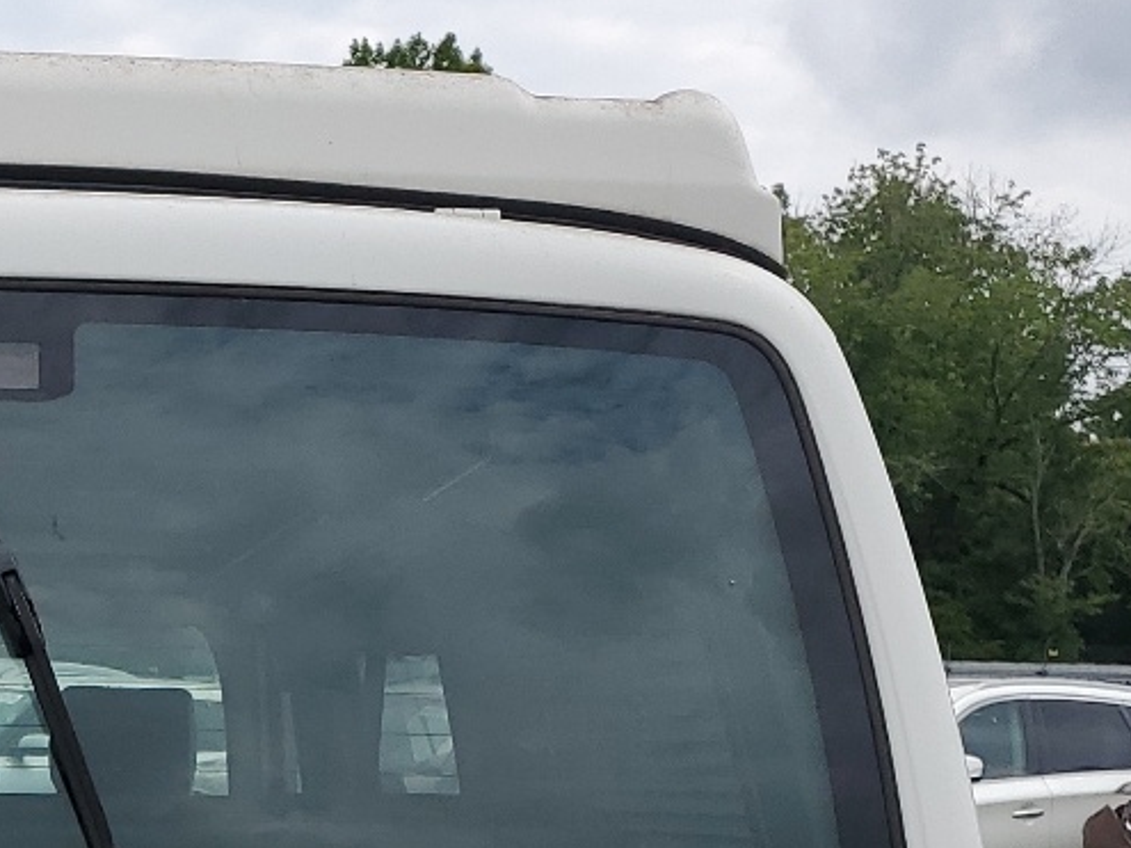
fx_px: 2744
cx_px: -50
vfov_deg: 16.3
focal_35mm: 84
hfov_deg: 22.2
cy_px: 1207
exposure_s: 1/5000
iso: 50
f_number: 1.5
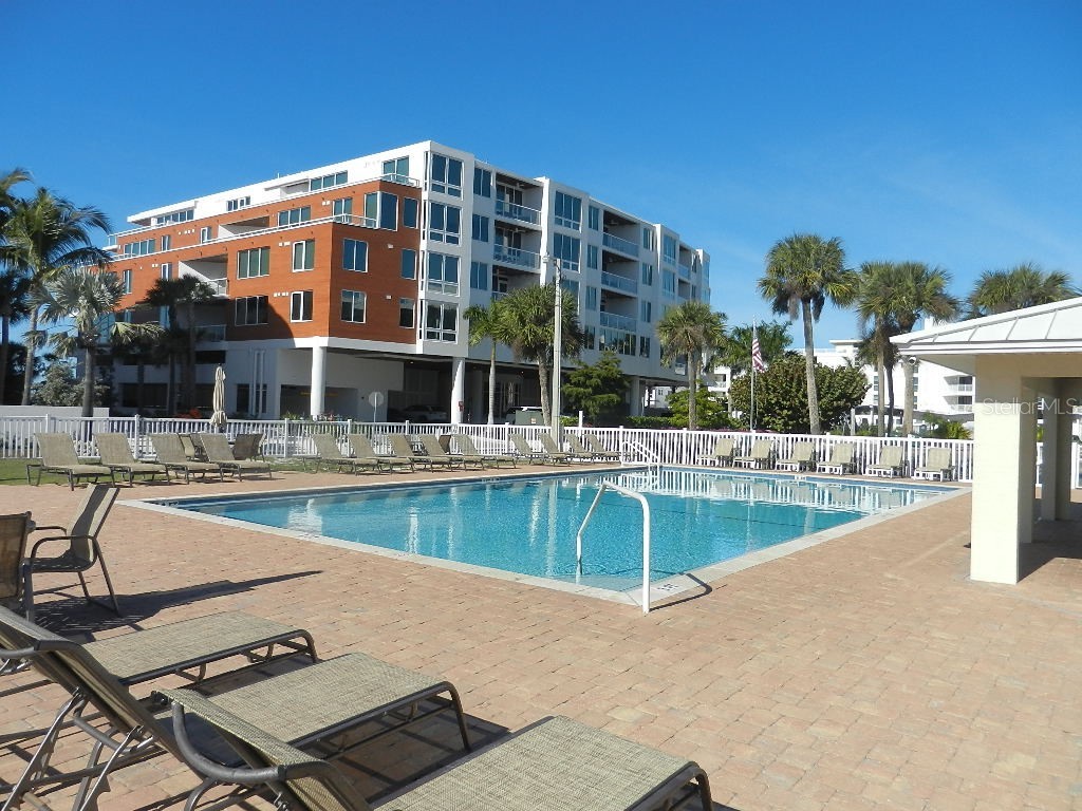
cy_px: 406
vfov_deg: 54.9
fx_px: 781
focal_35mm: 25
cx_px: 541
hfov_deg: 69.4
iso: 160
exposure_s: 1/640
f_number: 7
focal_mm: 4.5
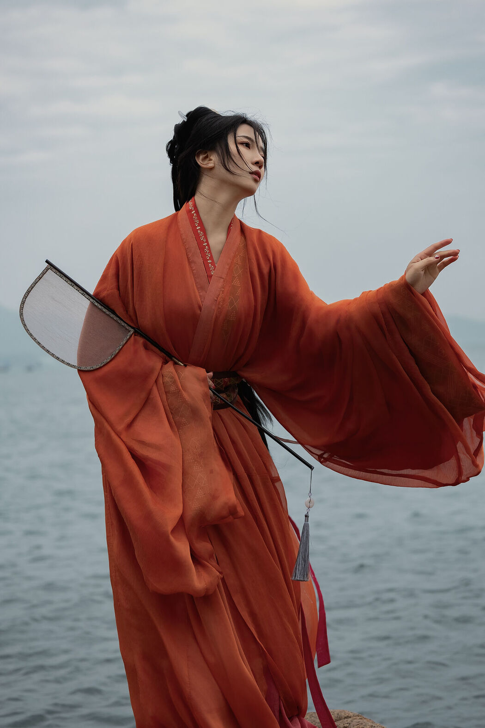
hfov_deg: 19.5
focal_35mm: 70
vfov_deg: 28.8
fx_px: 1414
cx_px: 242
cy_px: 364
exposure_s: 1/320
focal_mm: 70
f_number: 3.5
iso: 200
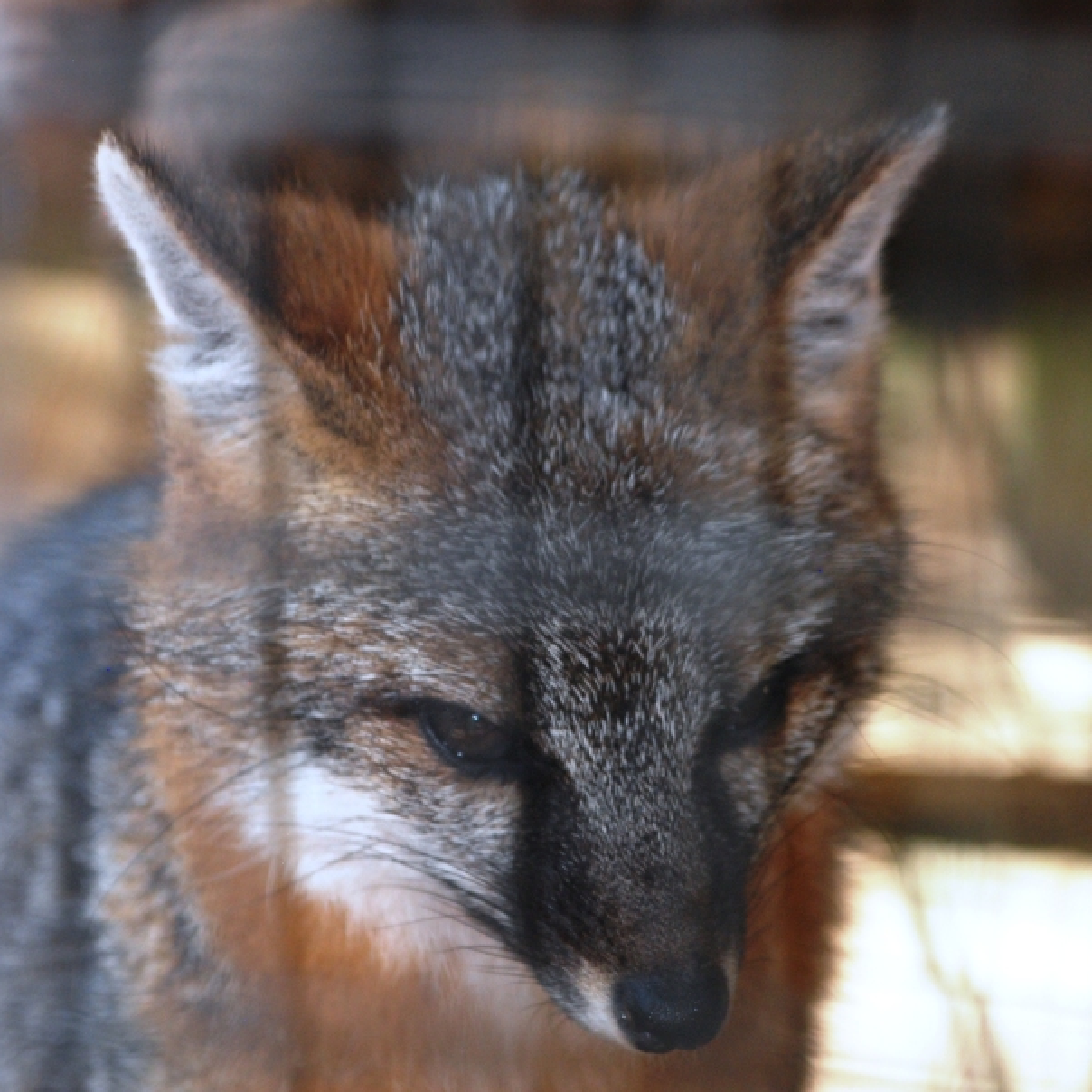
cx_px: 549
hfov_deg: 4.8
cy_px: 620
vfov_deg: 4.8
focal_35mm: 368
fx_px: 13134
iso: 400
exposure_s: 1/60
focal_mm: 170
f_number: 4.8
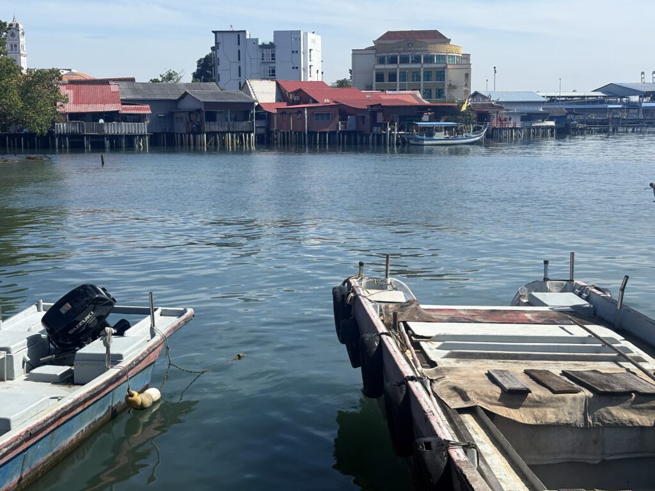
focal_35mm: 52
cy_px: 246
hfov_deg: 36.8
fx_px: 984
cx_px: 328
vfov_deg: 28.0
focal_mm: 5.96
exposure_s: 1/4065
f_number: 1.6
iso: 40
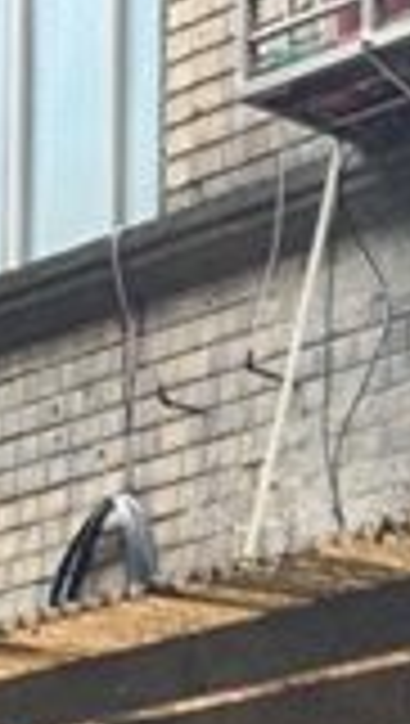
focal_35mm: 169
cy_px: 1470
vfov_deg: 11.4
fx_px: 3254
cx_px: 1834
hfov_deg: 5.8
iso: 25
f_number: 1.8
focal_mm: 4.25
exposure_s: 1/122
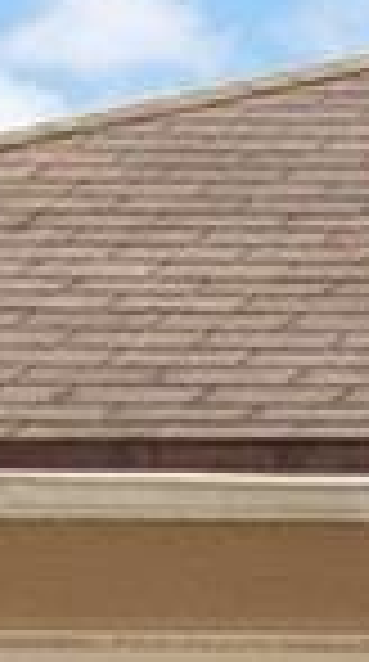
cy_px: 1144
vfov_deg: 11.1
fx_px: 3203
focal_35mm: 183
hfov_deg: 4.8
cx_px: 2160
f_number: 8
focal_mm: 16
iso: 100
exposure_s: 1/125
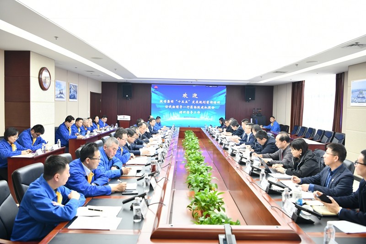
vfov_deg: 44.9
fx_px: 295
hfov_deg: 63.7
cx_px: 183
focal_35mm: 29
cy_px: 122
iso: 800
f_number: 4
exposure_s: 1/100
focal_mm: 29
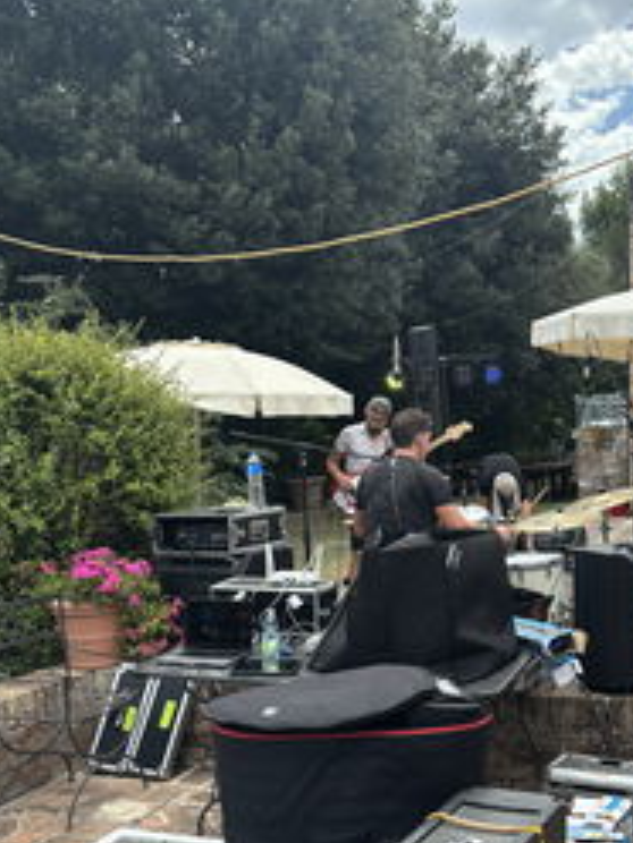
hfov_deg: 33.6
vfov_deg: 44.7
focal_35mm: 42
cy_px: 479
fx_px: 1024
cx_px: 487
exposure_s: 1/1126
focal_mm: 5.96
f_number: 1.6
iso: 50
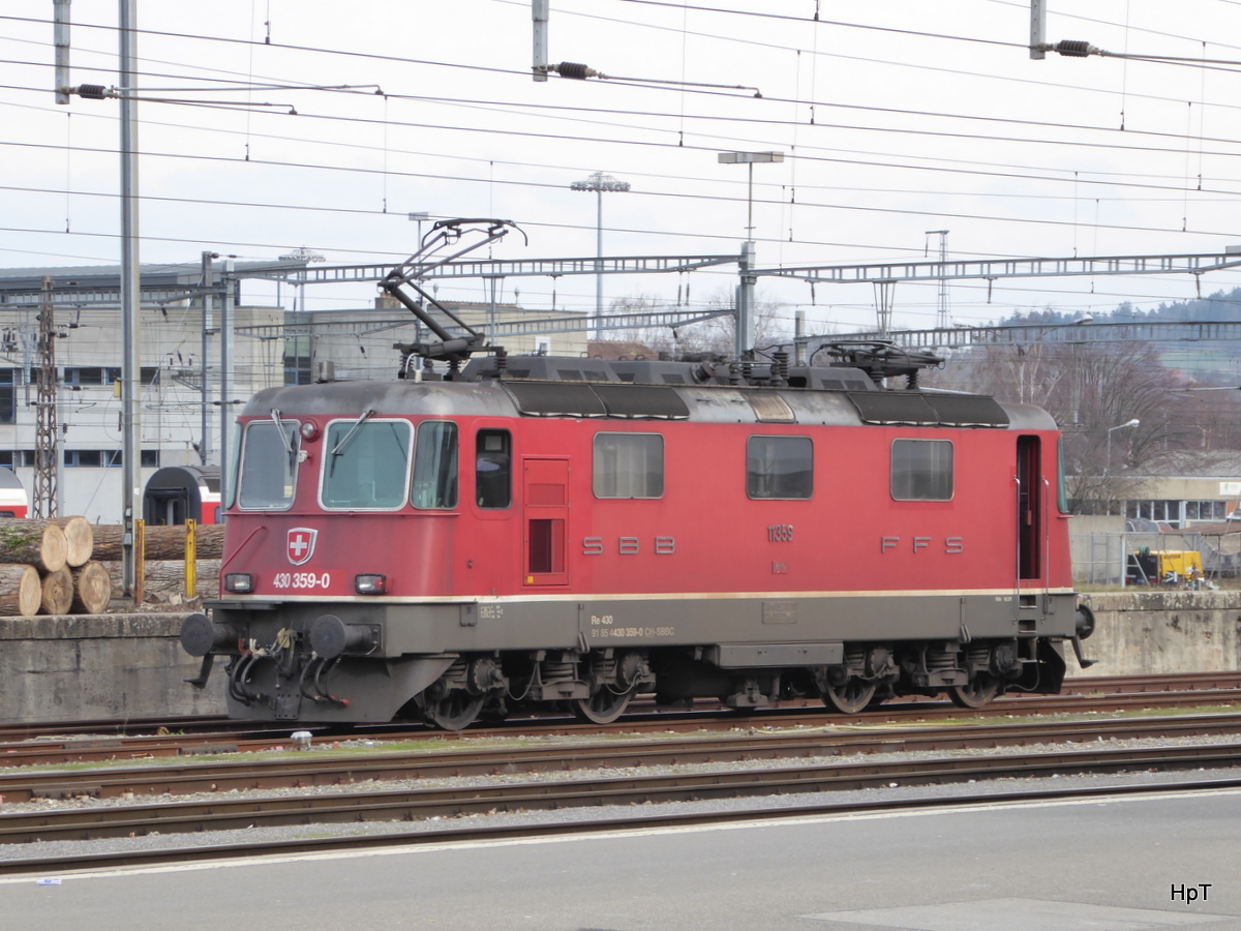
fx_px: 6847
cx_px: 620
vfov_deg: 7.8
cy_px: 466
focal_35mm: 191
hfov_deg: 10.4
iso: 125
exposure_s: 1/100
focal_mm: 30.9
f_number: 5.6
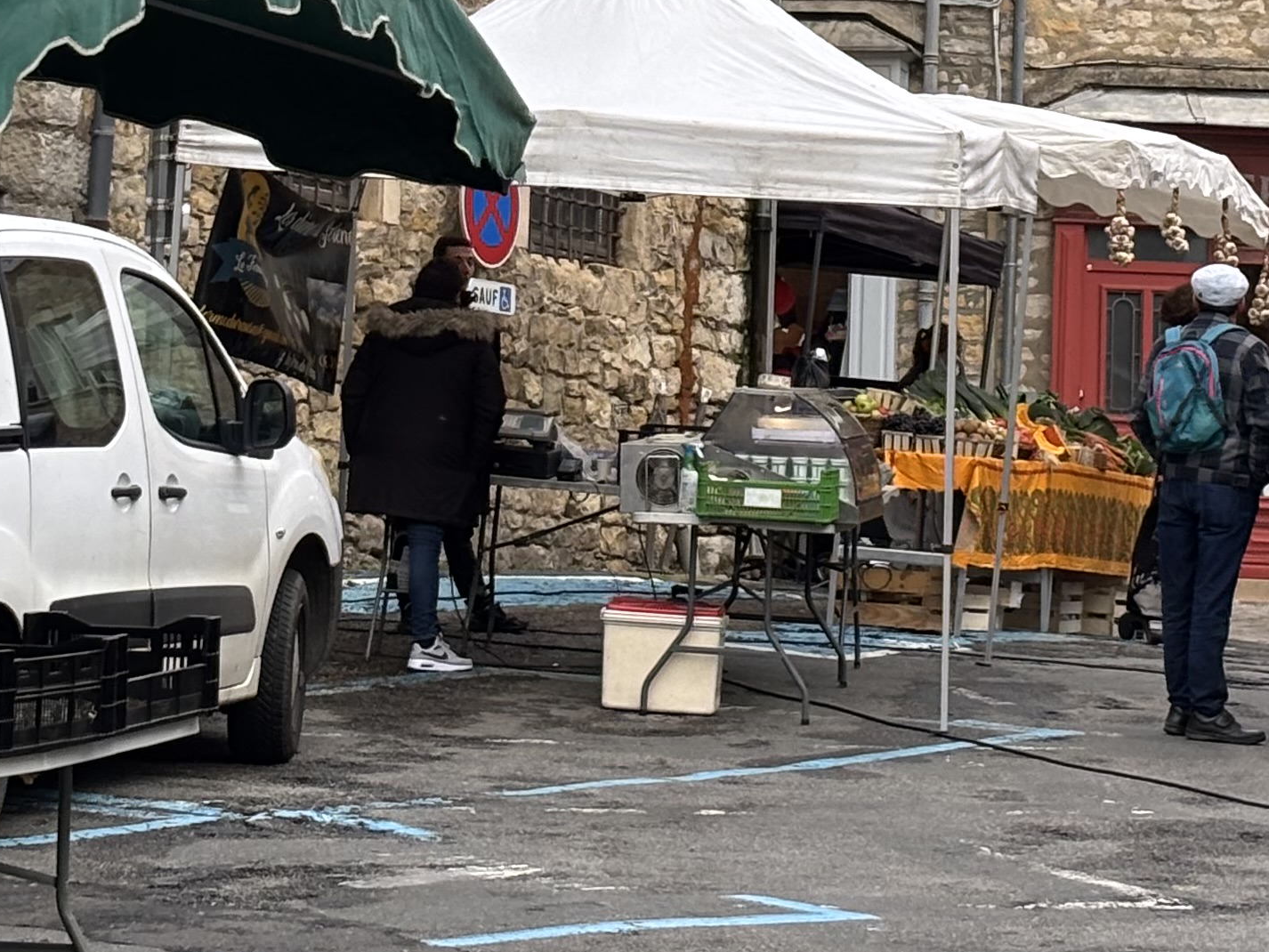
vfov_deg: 9.9
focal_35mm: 147
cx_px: 600
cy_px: -209
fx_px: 5390
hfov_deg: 13.4
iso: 32
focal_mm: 5.96
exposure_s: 1/406
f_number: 1.6
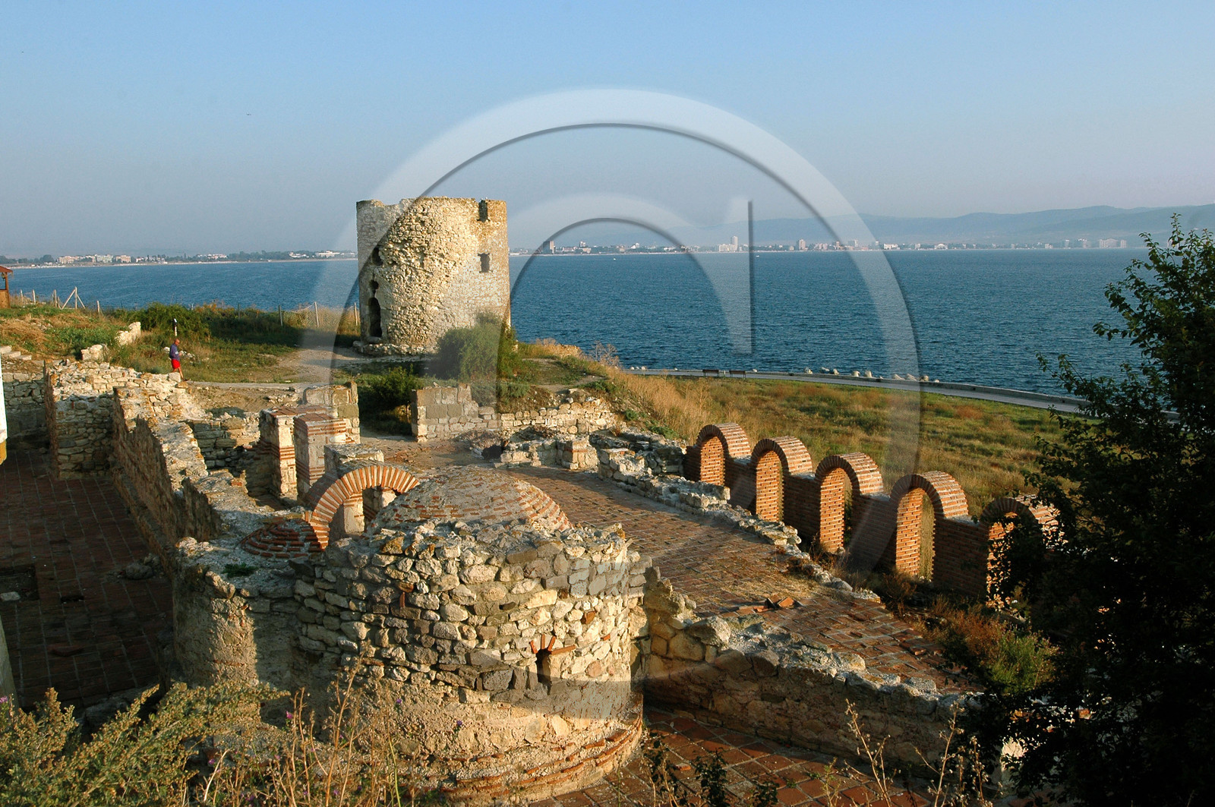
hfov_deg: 62.0
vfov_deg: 43.5
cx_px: 608
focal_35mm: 30
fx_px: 1011
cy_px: 404
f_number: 10
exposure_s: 1/400
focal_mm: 20
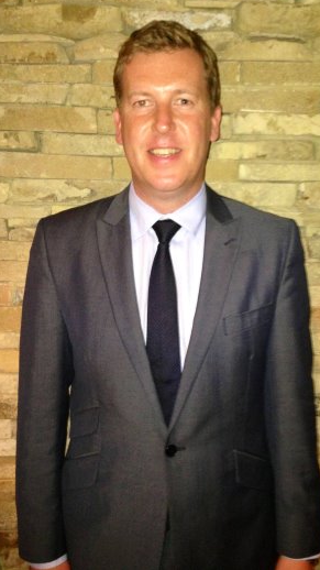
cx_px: 180
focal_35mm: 37
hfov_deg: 31.9
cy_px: 278
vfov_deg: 54.0
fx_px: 559
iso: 320
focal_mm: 4.13
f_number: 2.4
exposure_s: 1/16
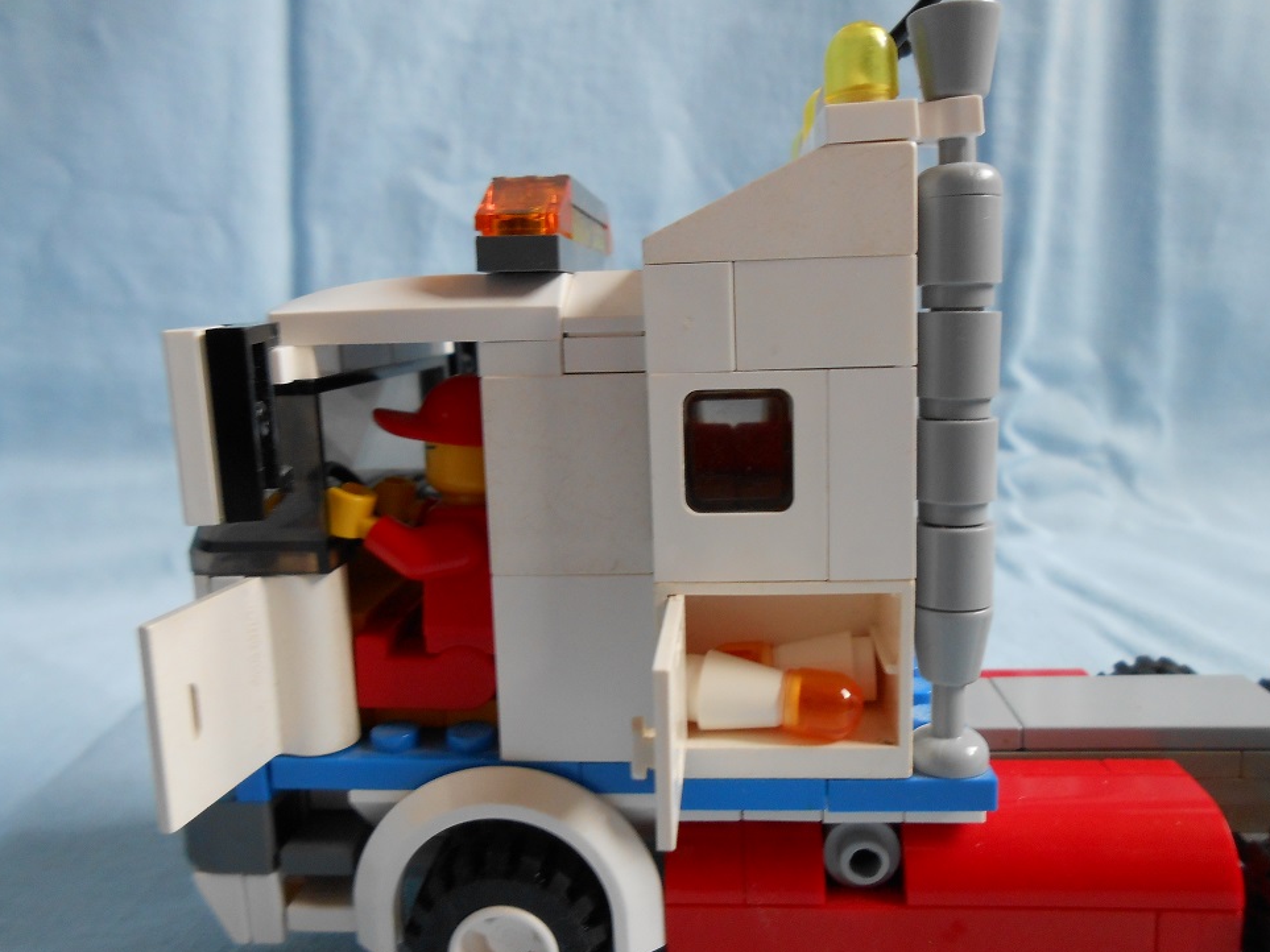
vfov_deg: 51.3
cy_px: 472
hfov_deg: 65.3
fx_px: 990
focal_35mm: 27
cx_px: 658
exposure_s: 1/30
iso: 250
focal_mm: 4.6
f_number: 3.5
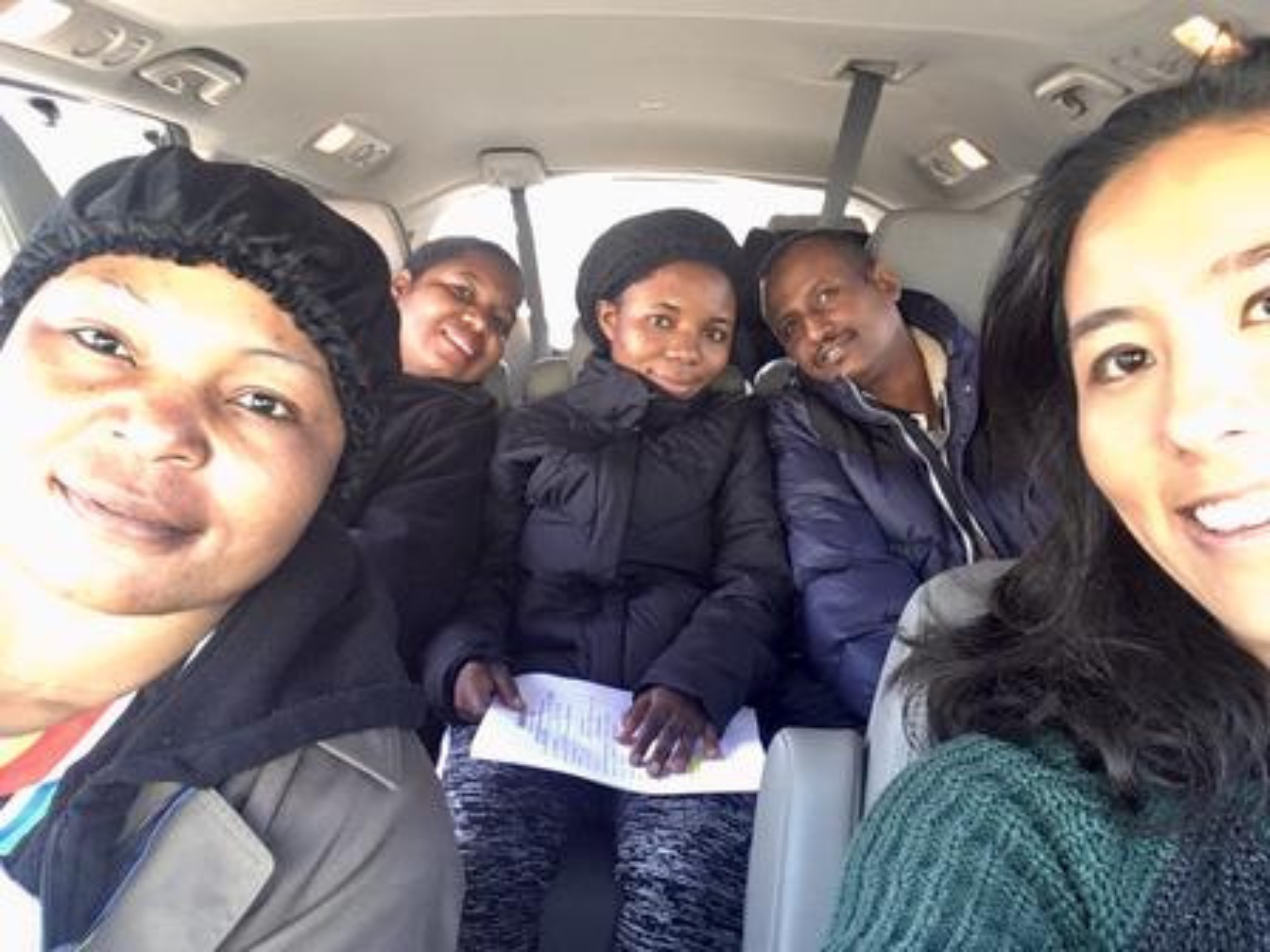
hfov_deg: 58.4
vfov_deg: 45.4
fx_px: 1137
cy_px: 476
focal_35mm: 31
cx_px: 635
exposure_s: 1/30
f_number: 2.4
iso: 100
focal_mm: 2.15
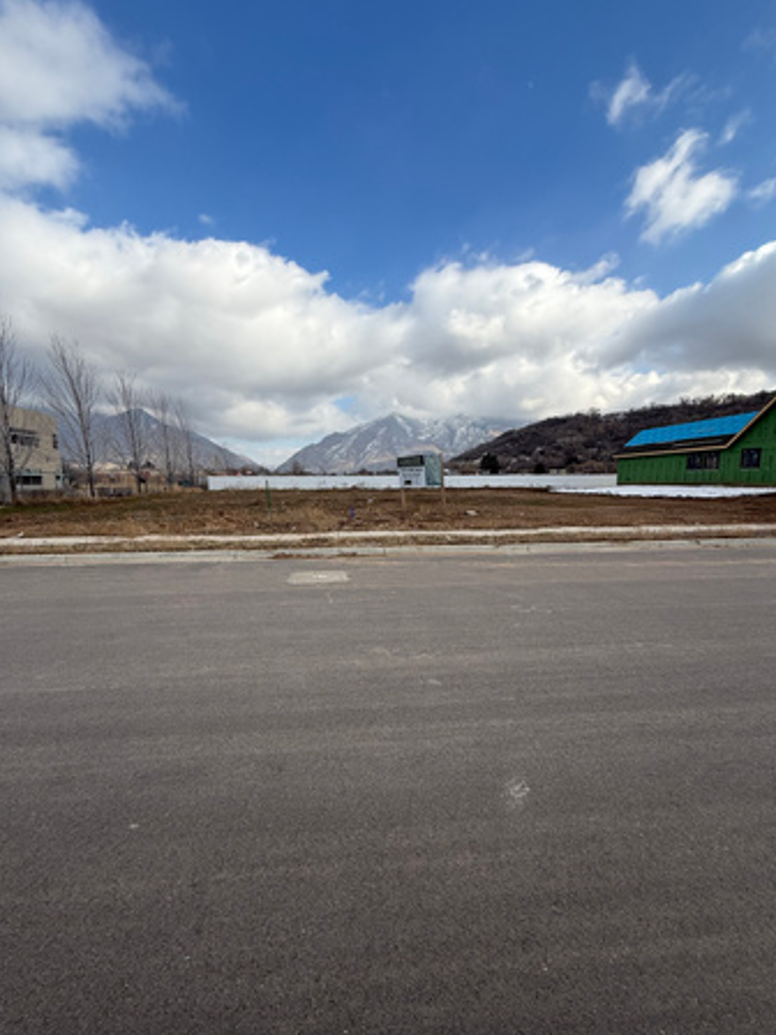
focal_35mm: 15
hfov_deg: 81.7
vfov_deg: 98.1
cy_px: 531
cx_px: 370
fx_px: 448
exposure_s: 1/1698
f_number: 2.2
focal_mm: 2.22
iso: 50
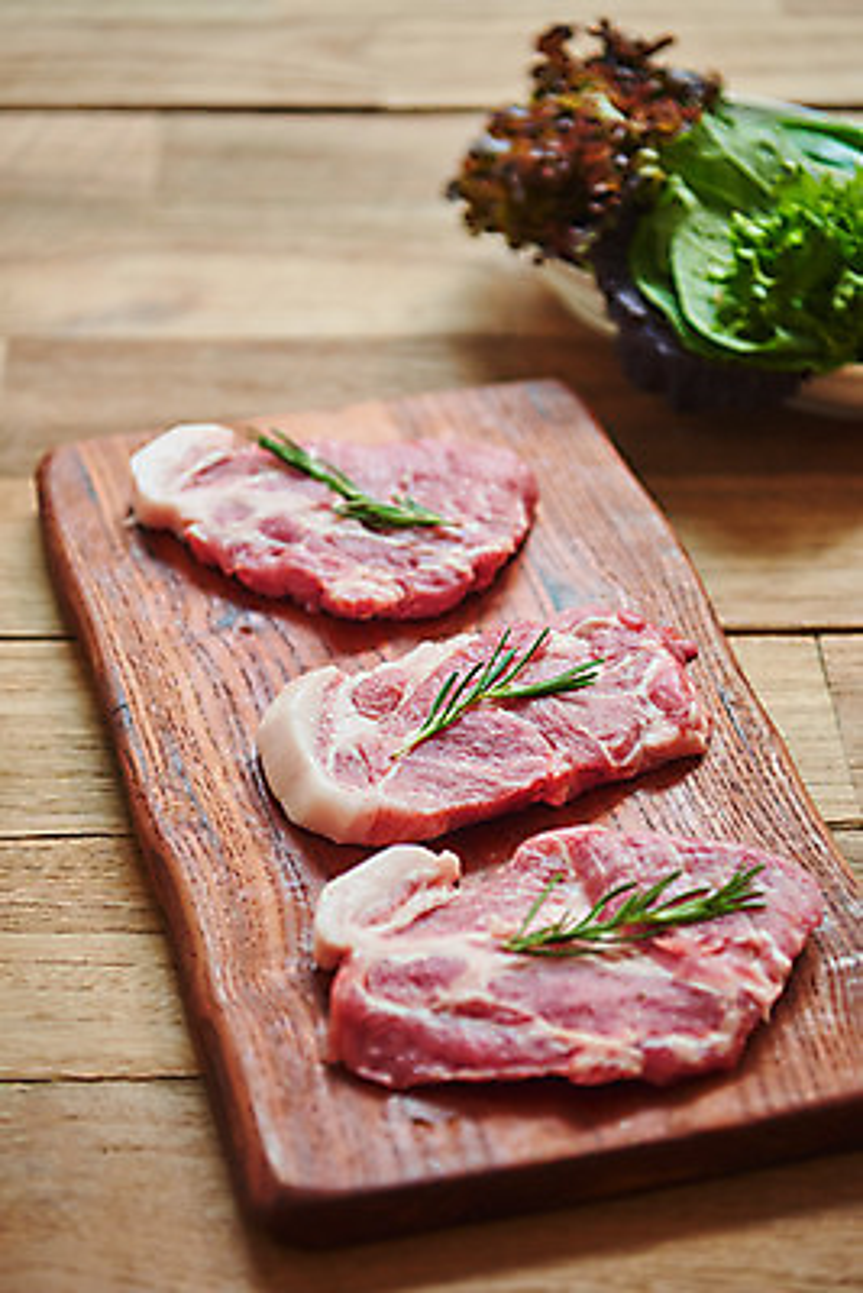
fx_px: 2515
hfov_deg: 19.5
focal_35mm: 70
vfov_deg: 28.8
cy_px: 646
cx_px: 432
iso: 400
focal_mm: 70
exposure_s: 1/160
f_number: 3.5
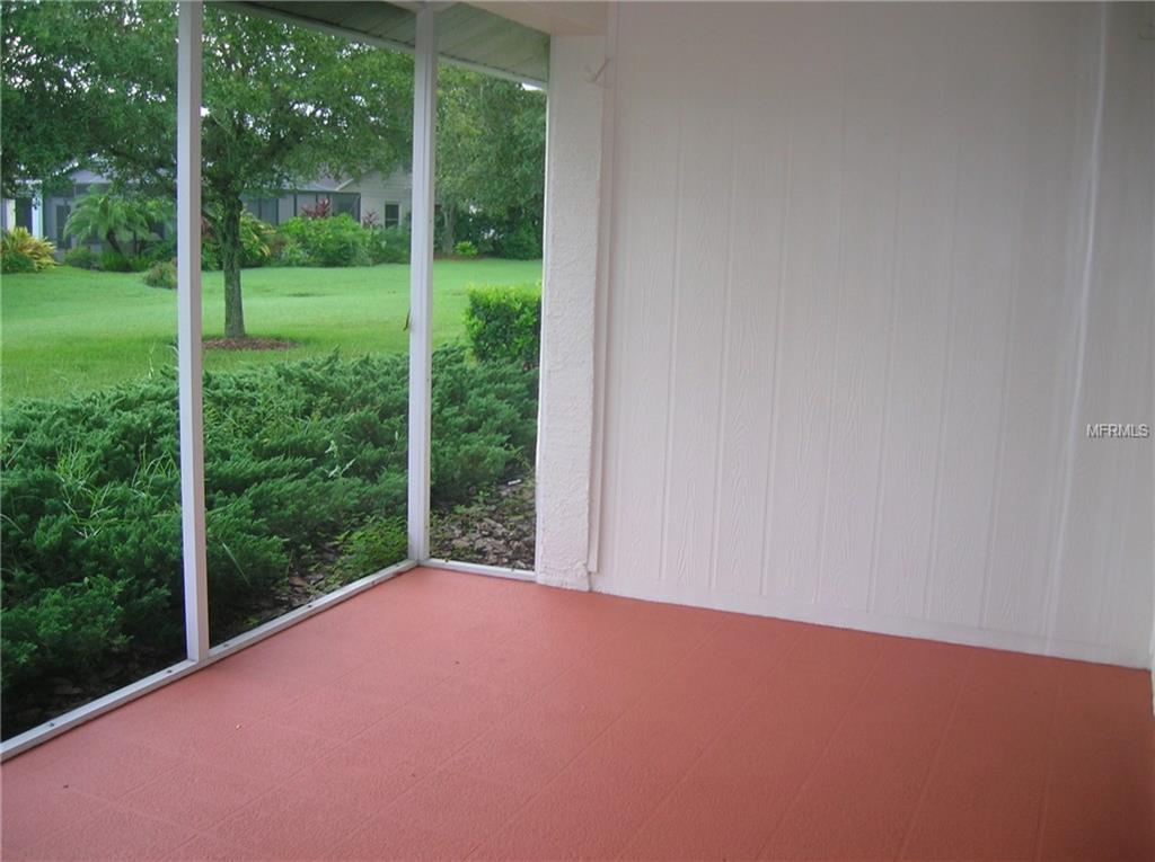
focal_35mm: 34
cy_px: 431
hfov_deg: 54.0
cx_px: 578
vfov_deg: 41.7
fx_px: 1133
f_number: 2.9
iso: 50
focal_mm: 5.7
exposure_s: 1/30
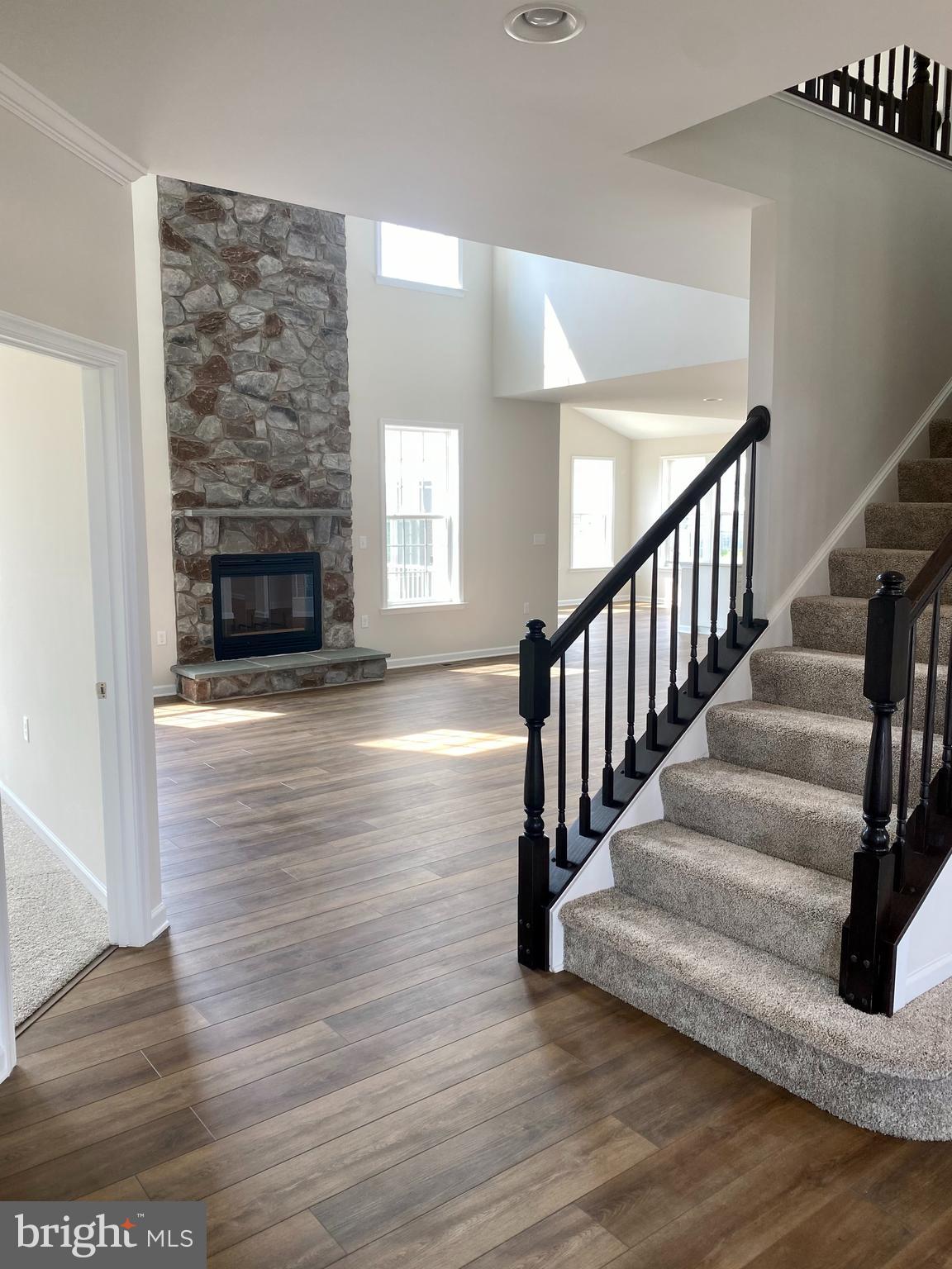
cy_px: 634
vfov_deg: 67.3
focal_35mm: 26
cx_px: 476
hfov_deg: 53.1
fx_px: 953
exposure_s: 1/120
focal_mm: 4.25
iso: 40
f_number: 1.8
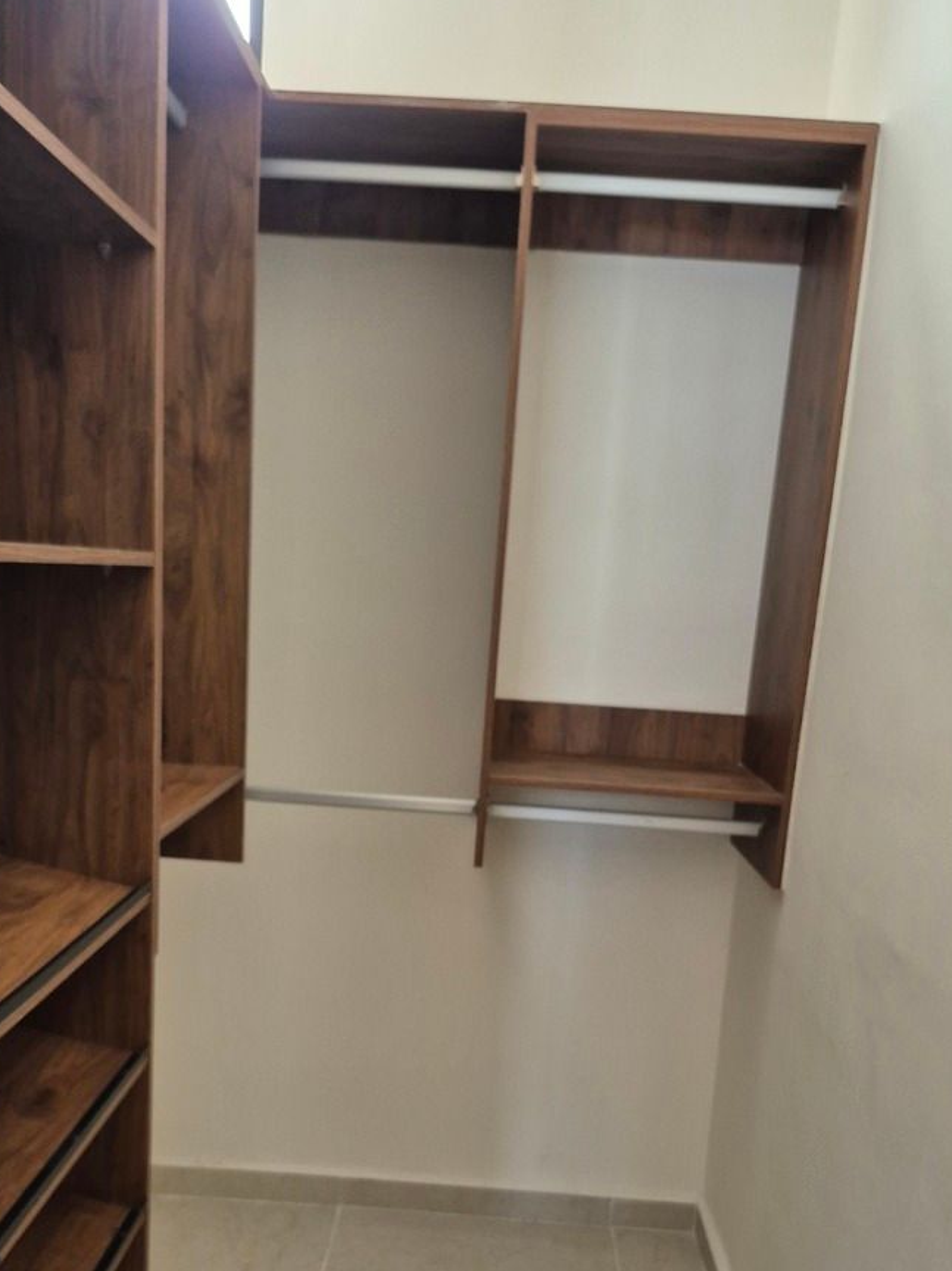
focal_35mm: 32
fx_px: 1174
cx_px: 452
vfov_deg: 55.7
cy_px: 837
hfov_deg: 44.1
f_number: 1.8
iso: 250
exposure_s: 1/120
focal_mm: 5.4
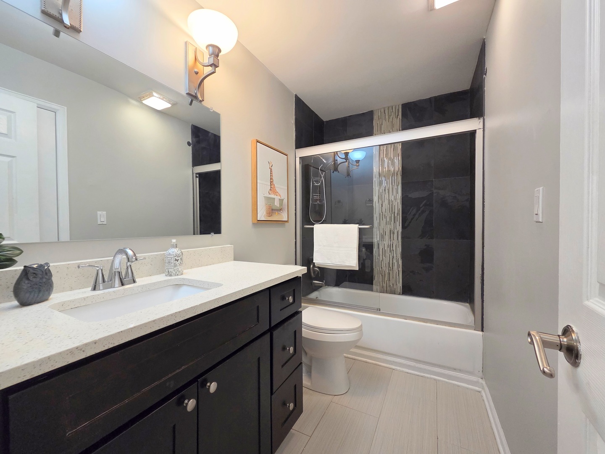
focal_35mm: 13
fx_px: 227
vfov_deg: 89.9
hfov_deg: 106.2
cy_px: 227
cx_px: 302
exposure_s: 1/60
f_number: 2.2
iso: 200
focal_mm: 2.2
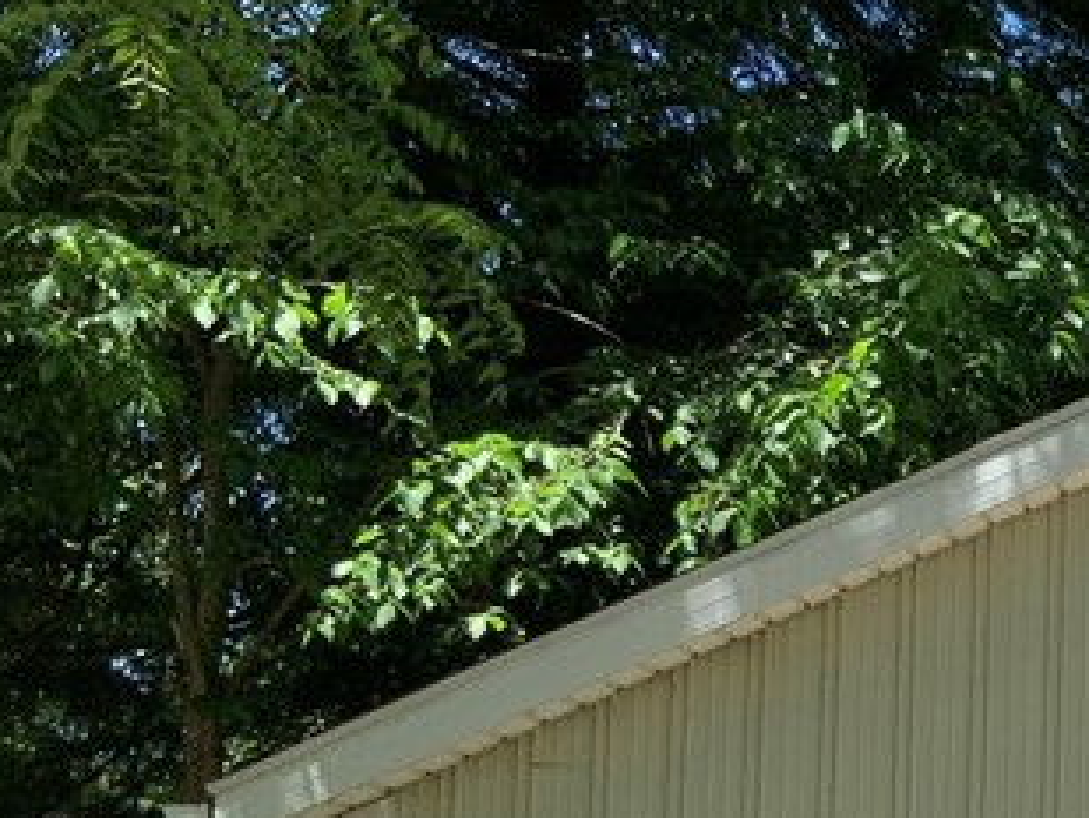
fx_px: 3021
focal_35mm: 96
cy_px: 896
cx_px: 1611
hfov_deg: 18.3
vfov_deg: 15.0
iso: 16
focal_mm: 3
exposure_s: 1/1168
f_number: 1.8
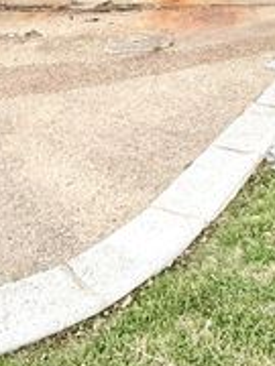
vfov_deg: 31.0
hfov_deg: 28.0
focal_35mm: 52
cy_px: -74
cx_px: 167
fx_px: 551
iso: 320
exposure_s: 1/120
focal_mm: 2.22
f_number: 2.2
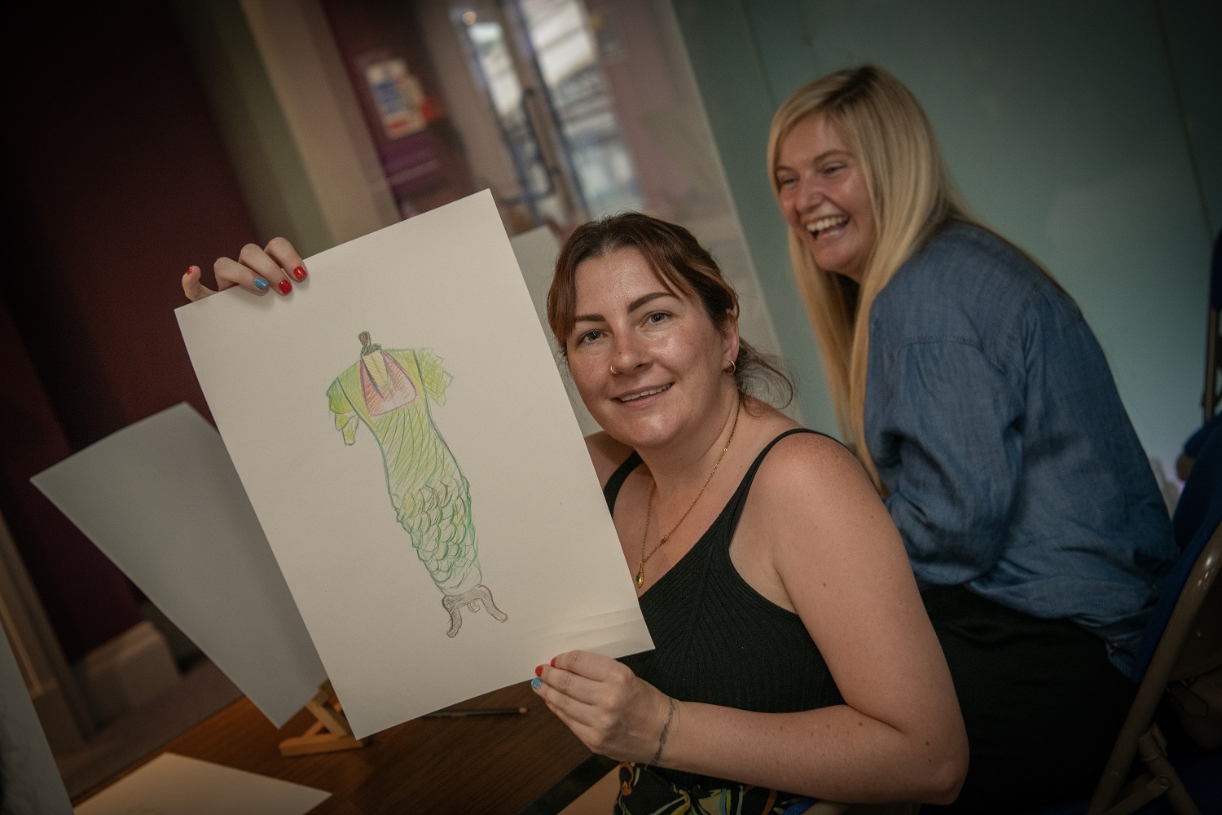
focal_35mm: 46
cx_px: 611
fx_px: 1561
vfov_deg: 29.2
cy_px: 408
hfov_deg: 42.7
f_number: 3.5
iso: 1600
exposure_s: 1/30
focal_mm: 46
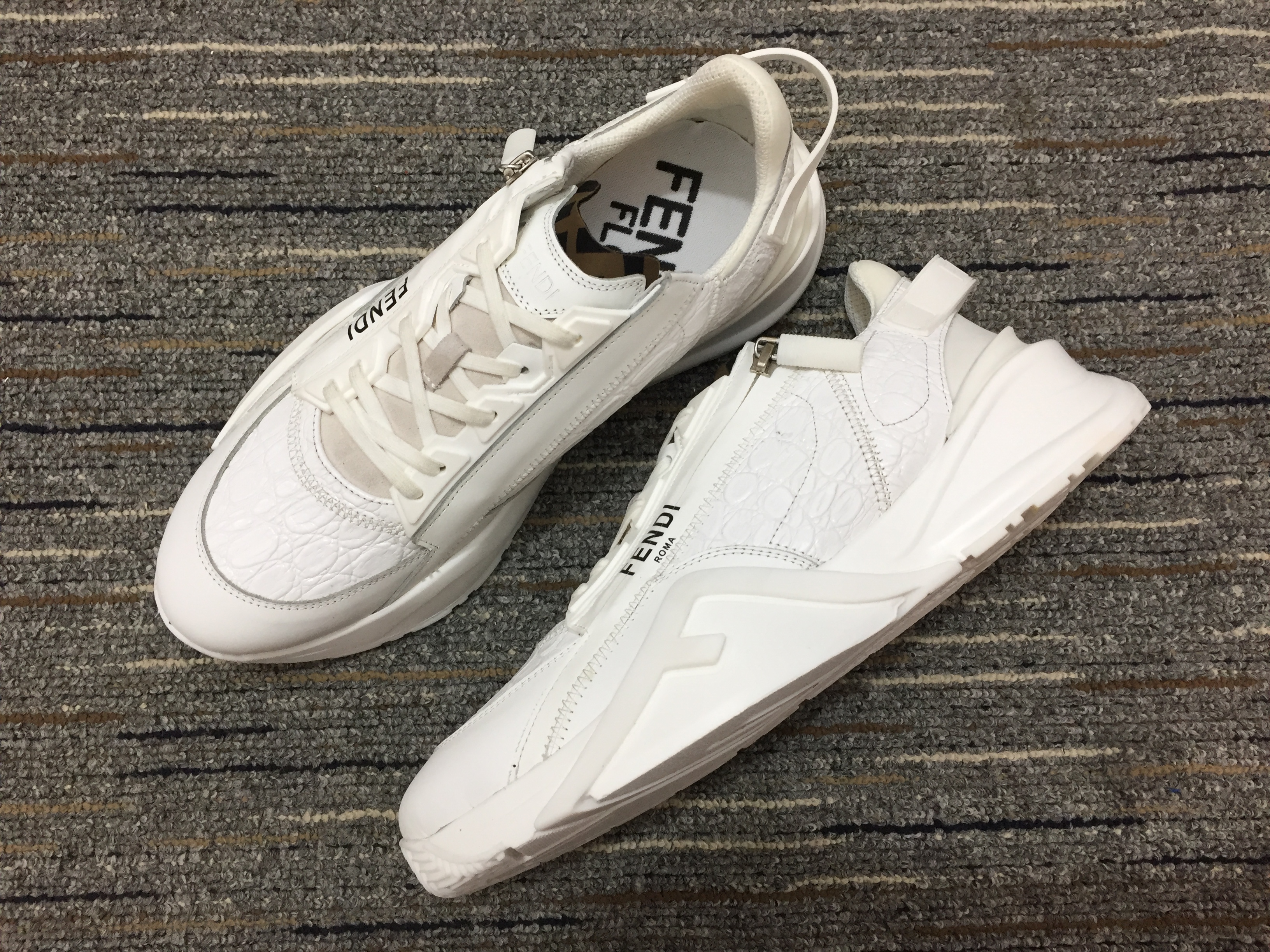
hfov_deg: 61.7
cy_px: 476
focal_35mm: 29
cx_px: 635
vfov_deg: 48.2
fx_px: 1064
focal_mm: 4.15
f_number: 2.2
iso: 50
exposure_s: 1/33
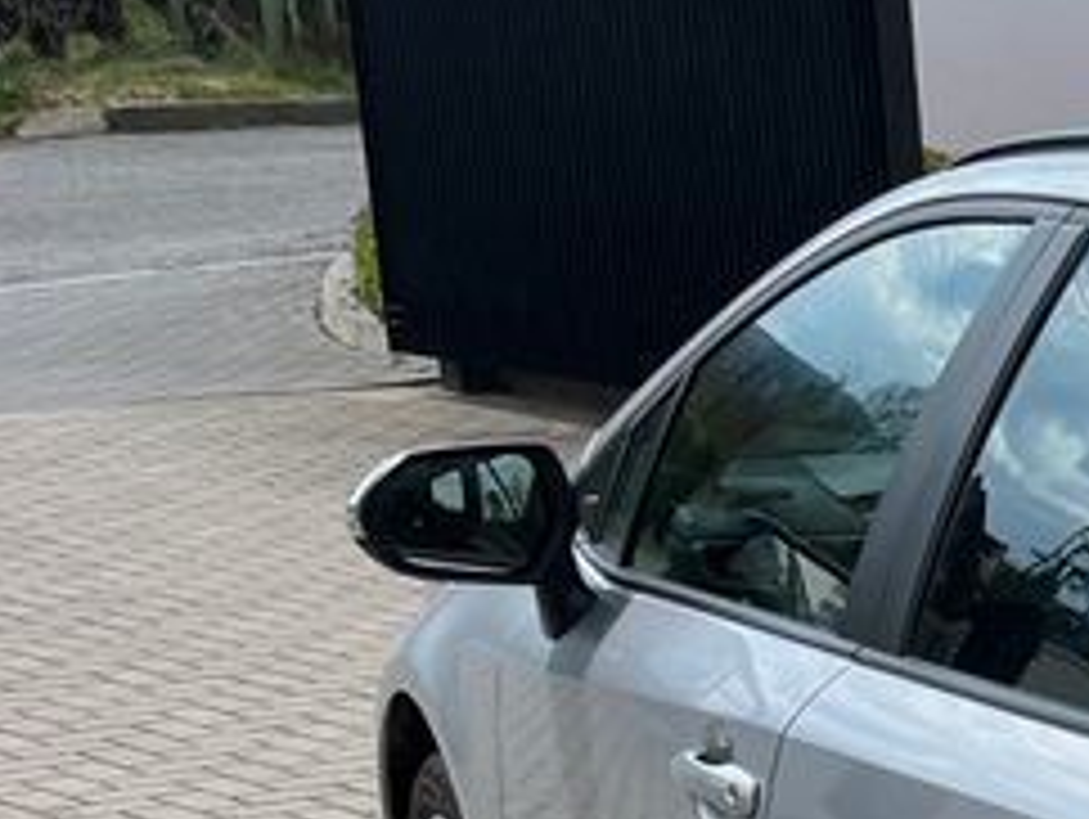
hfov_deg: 14.8
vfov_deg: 12.7
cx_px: 2146
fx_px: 3464
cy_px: 1282
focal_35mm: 110
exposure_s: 1/2632
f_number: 1.6
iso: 50
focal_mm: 5.1
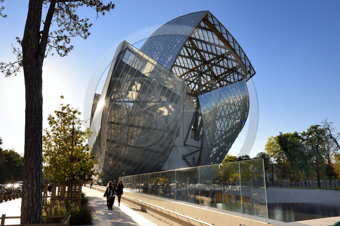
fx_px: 293
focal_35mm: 31
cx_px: 170
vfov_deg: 42.3
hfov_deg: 60.3
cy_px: 113
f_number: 11
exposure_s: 1/250
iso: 200
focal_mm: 31
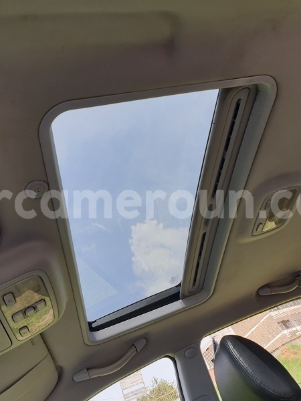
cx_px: 150
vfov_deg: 67.3
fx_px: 301
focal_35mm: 26
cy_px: 200
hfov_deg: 53.1
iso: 50
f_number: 2.4
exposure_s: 1/249
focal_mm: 4.3
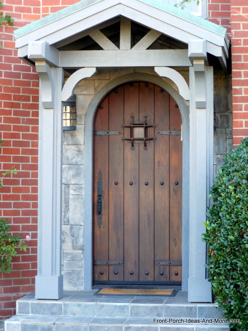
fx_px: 974
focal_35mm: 102
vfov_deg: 19.3
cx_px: 124
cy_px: 166
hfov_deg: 14.5
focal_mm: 18.3
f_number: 5.4
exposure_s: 1/30
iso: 200
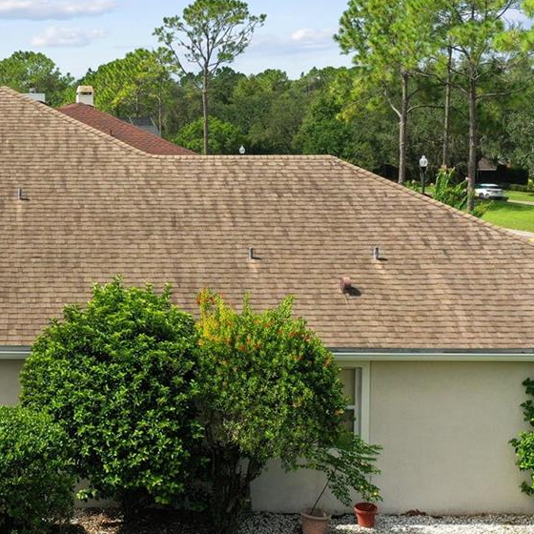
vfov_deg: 25.1
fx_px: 1187
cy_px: 399
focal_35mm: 68
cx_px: -6
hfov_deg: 24.2
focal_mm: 10.26
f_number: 4.5
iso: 100
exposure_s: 1/160
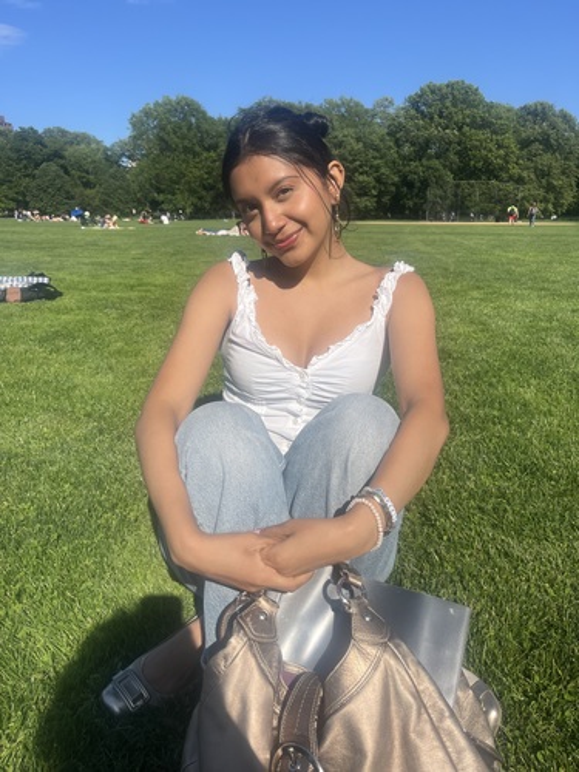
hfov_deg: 53.1
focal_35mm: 26
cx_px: 290
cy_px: 386
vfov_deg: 67.3
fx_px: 580
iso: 50
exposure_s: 1/4651
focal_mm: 5.1
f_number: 1.6
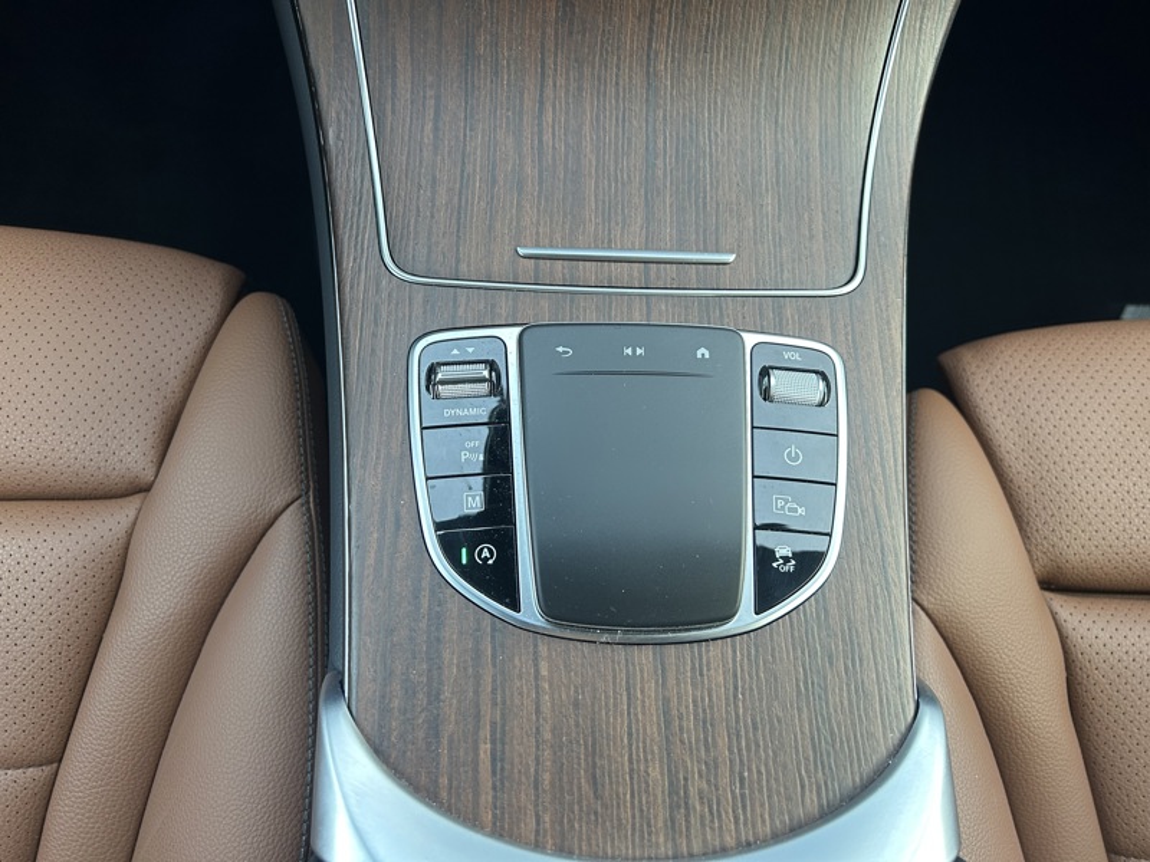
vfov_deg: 53.1
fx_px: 864
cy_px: 431
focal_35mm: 26
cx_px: 575
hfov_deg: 67.3
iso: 125
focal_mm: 5.7
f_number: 1.5
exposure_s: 1/100
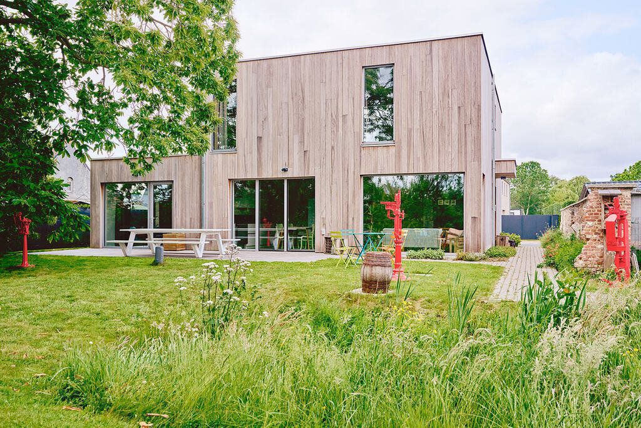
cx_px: 320
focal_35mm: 30
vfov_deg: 43.6
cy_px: 214
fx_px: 534
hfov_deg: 61.9
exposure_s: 1/160
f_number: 8
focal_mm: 30
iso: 200
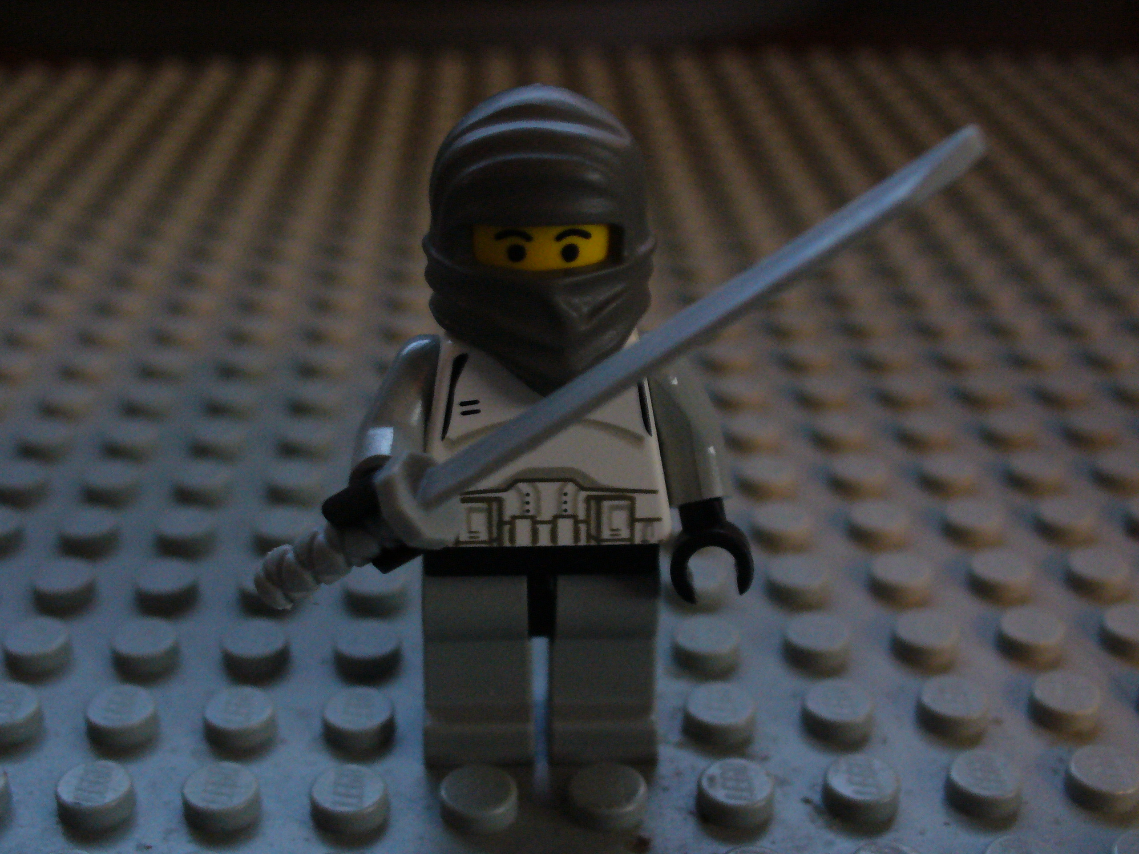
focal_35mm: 42
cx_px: 570
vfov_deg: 34.3
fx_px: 1382
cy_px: 427
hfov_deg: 44.8
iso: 200
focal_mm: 7
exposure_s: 1/8
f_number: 2.9
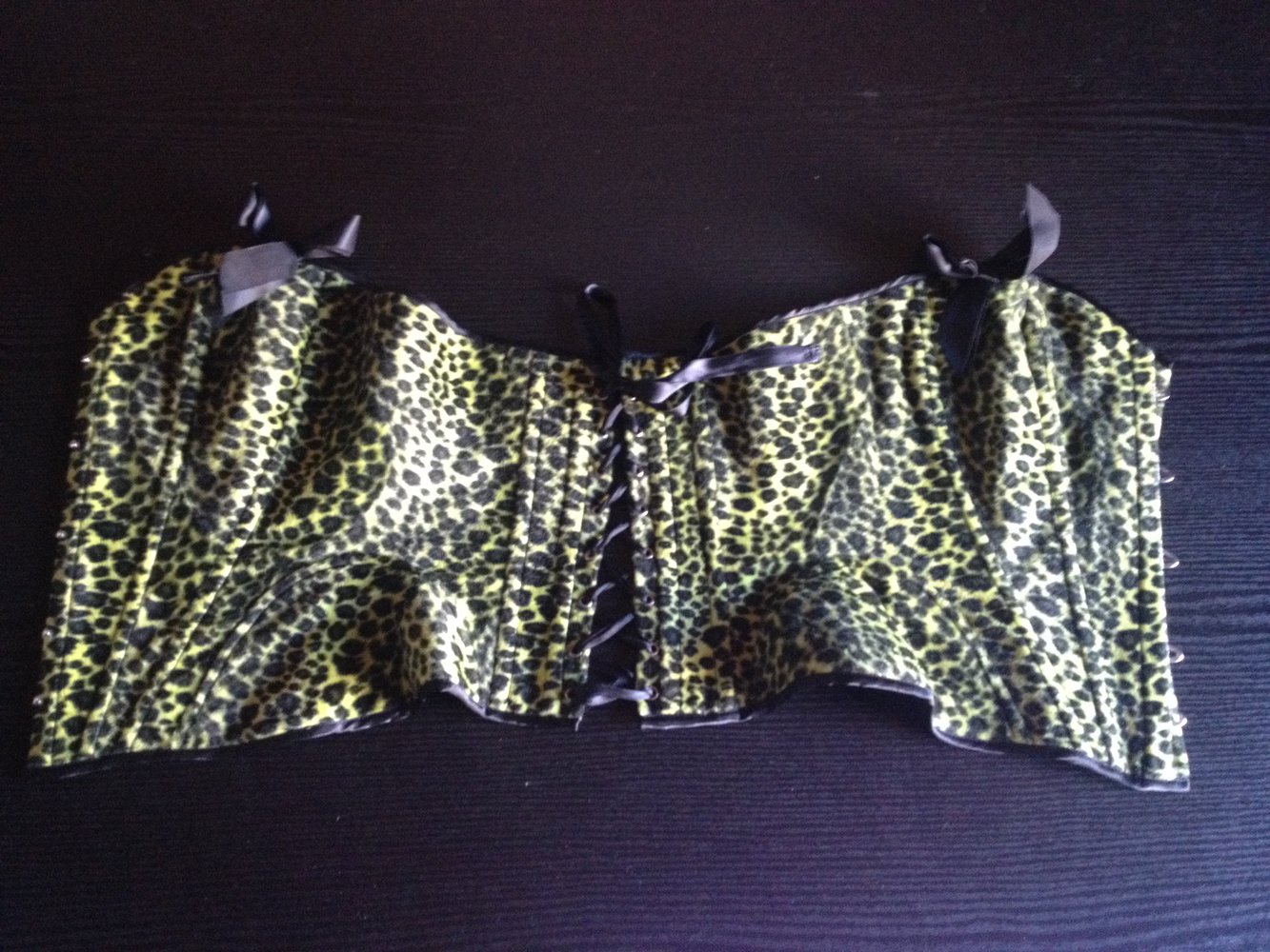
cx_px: 635
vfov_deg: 40.7
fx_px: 1284
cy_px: 476
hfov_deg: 52.6
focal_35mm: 35
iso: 400
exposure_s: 1/15
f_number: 2.4
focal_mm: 4.28
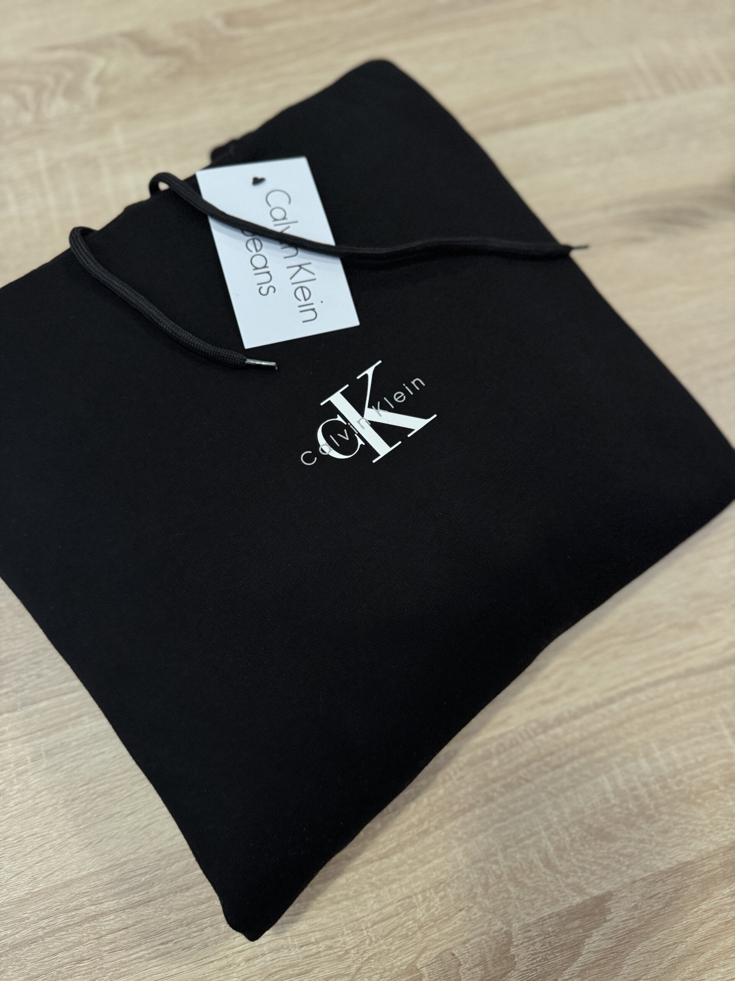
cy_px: 490
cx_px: 368
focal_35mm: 24
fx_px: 679
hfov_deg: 56.8
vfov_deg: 71.6
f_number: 1.78
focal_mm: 6.76
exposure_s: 1/50
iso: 500
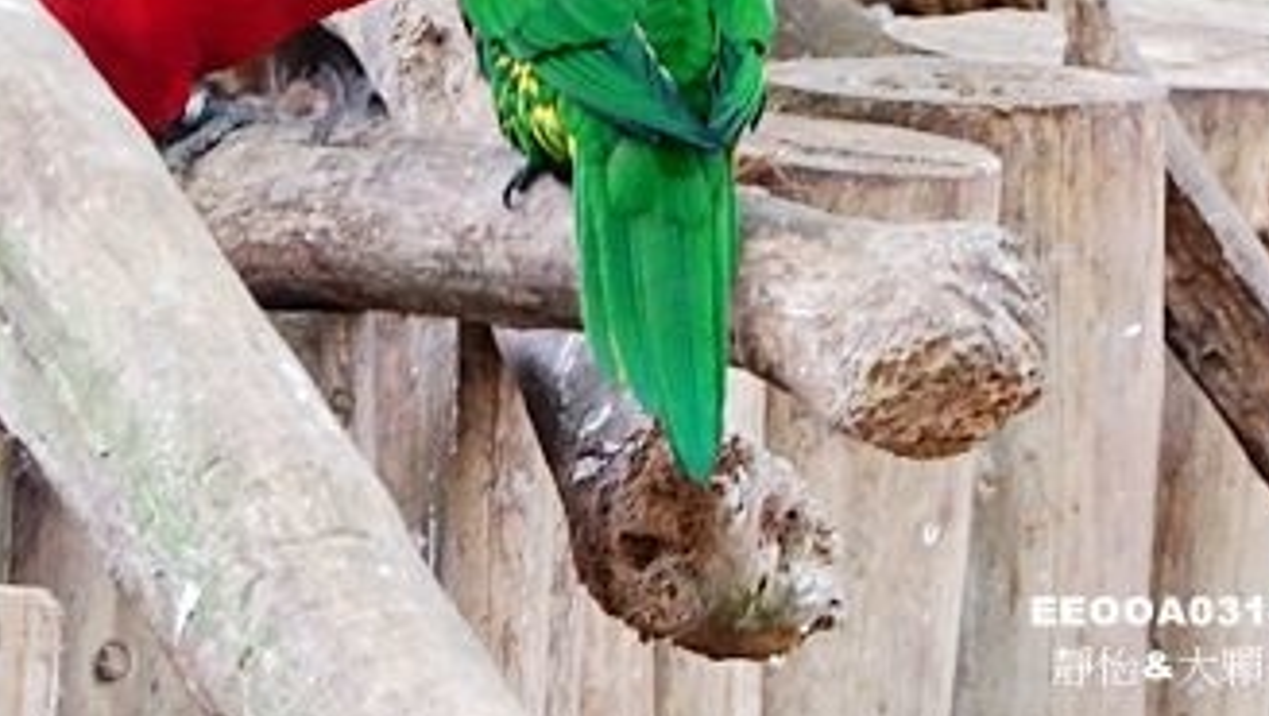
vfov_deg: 2.9
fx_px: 13973
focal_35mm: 415
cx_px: 418
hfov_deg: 5.2
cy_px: 29
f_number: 4.5
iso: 800
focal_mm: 72
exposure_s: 1/25
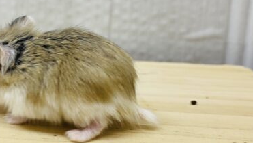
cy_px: 47
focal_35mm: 47
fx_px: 315
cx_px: 80
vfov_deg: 25.3
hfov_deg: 43.0
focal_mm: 4.25
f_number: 1.8
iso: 64
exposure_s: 1/50
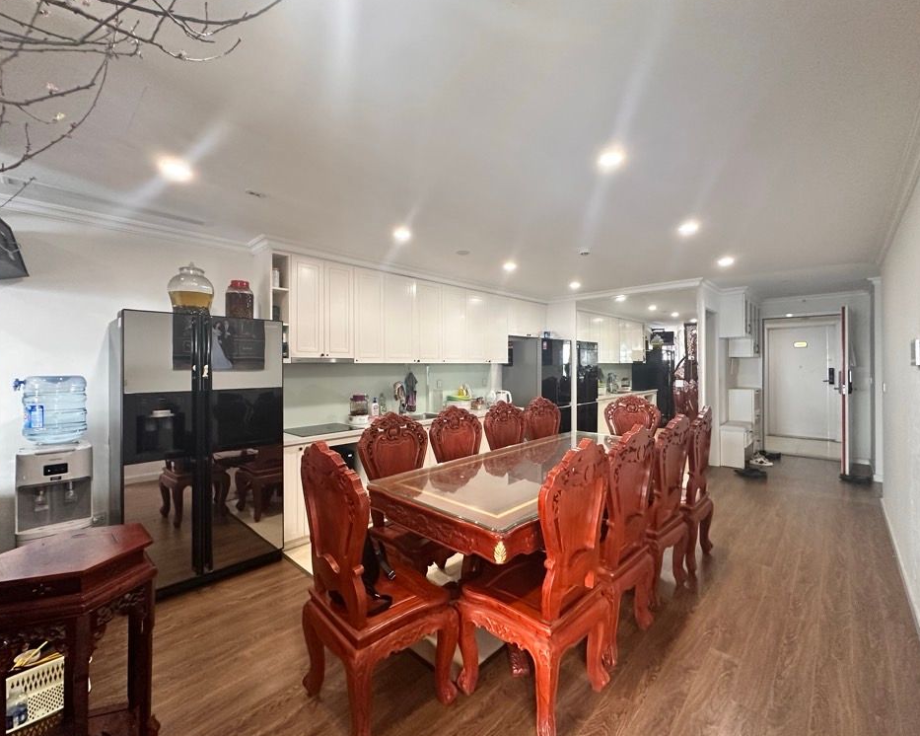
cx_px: 459
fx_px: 408
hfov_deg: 96.8
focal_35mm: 15
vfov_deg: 84.0
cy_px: 365
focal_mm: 2.22
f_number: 2.2
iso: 320
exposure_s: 1/73
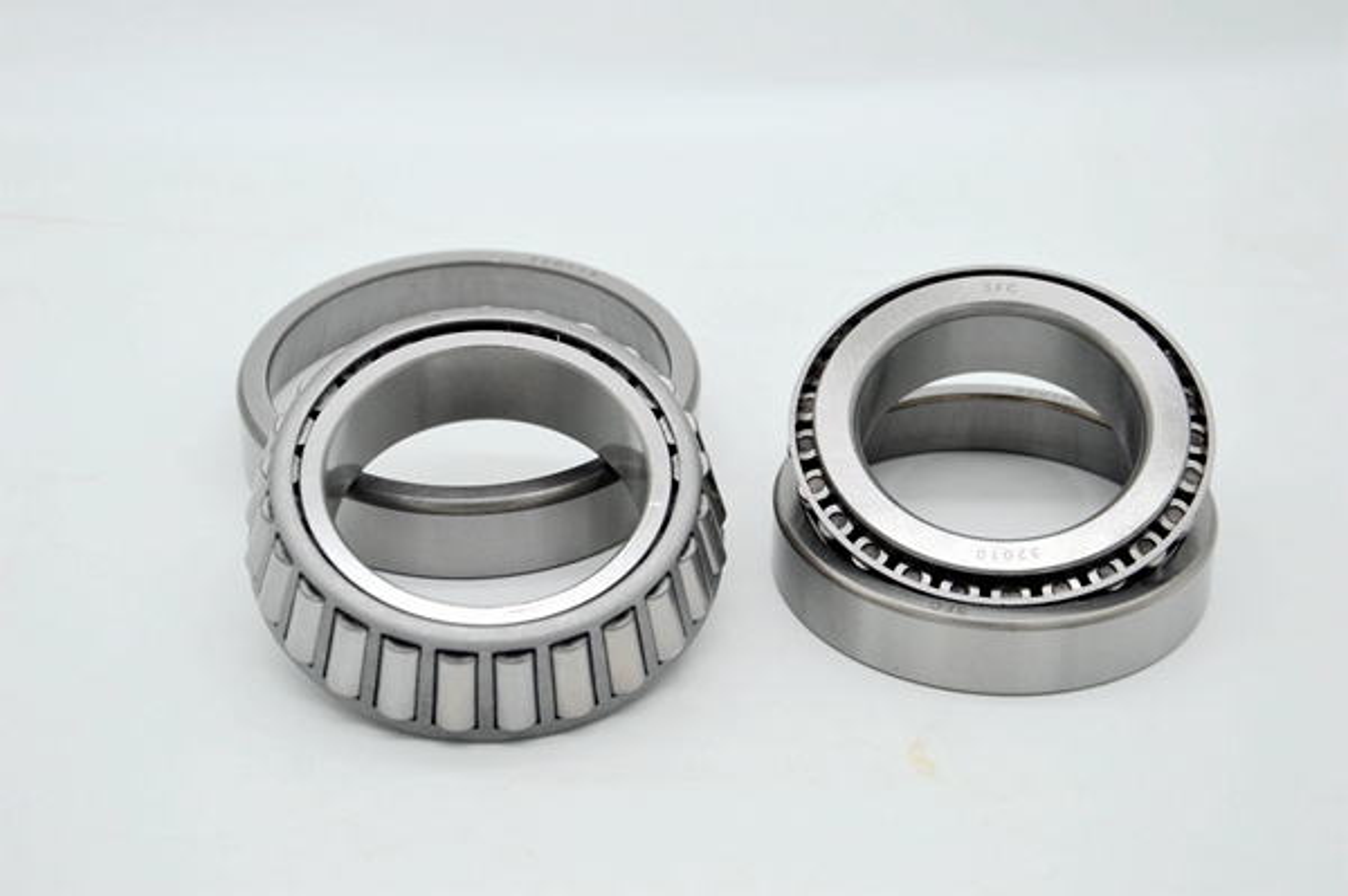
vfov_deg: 18.9
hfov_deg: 28.1
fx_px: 2694
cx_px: 674
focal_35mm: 72
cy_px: 448
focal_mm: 48
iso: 100
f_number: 6.3
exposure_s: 1/160
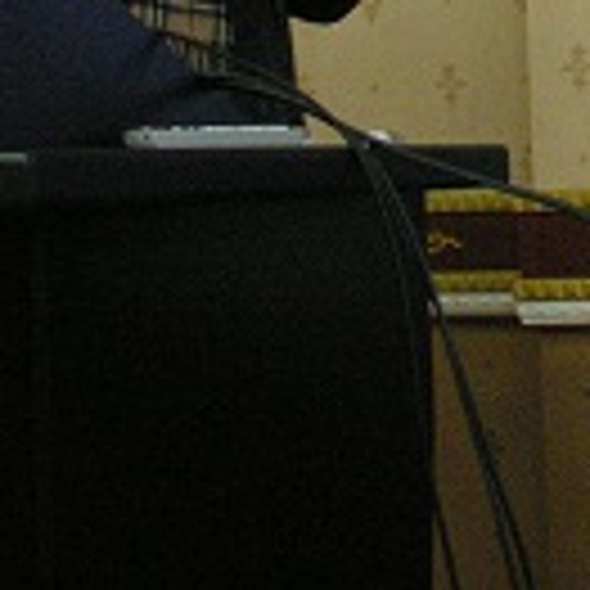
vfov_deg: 14.1
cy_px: -218
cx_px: 748
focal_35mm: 118
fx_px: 2275
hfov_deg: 14.2
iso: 400
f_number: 2.8
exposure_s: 1/30
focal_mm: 8.9
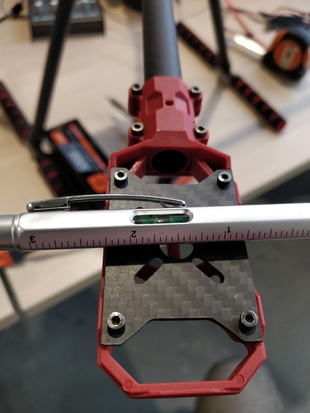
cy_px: 206
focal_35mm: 24
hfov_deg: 56.8
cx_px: 155
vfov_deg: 71.6
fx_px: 287
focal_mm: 4.1
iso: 500
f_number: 1.7
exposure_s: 1/100
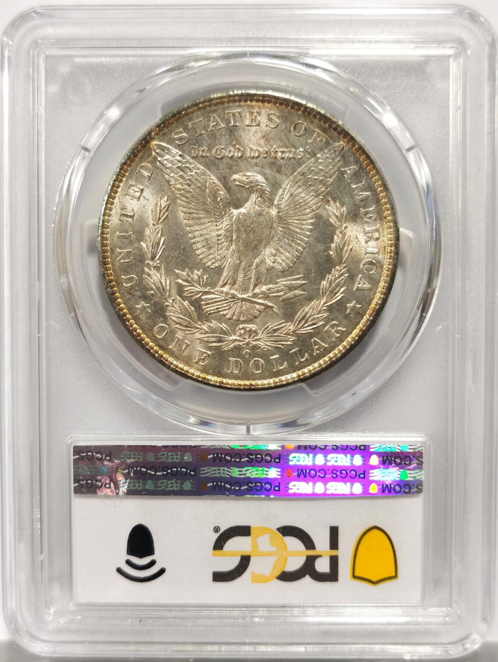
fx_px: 1034
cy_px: 331
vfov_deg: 35.5
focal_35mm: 54
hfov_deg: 27.1
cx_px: 249
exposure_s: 1/100
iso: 125
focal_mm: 5.56
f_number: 16
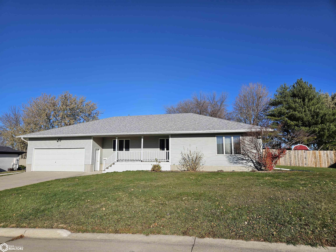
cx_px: 168
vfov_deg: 58.9
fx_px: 223
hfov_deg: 73.9
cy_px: 126
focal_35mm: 23
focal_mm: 5.4
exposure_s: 1/3474
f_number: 1.8
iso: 25
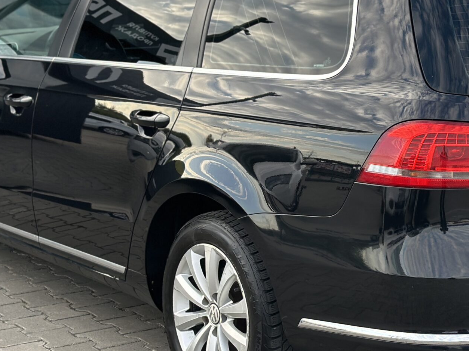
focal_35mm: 98
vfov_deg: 15.1
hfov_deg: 19.9
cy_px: 165
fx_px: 1328
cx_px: 325
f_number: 1.78
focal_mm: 6.86
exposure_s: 1/511
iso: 80
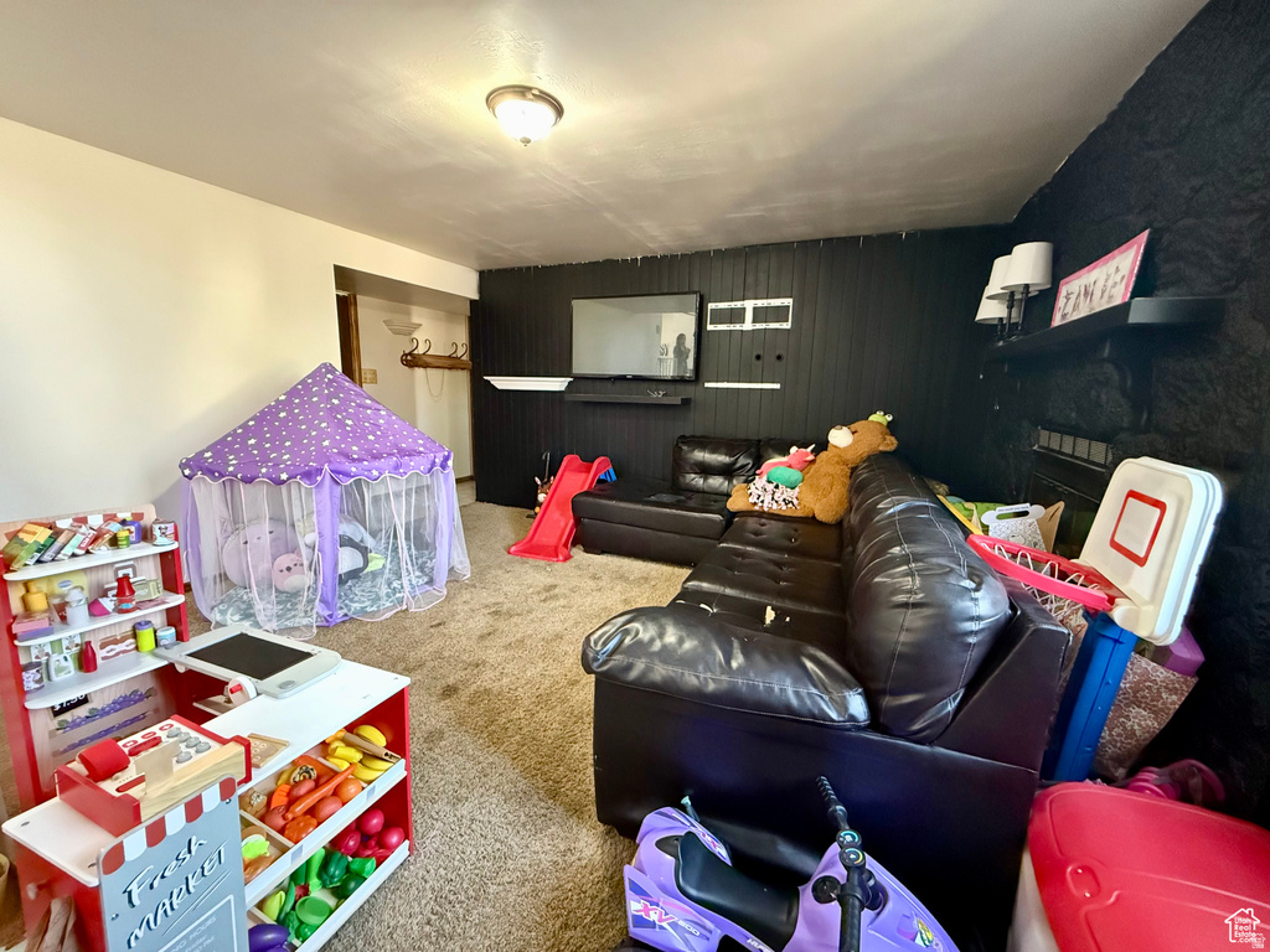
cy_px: 476
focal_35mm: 14
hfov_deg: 102.1
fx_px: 514
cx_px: 635
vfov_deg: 85.7
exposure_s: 1/46
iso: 1250
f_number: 2.2
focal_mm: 2.22
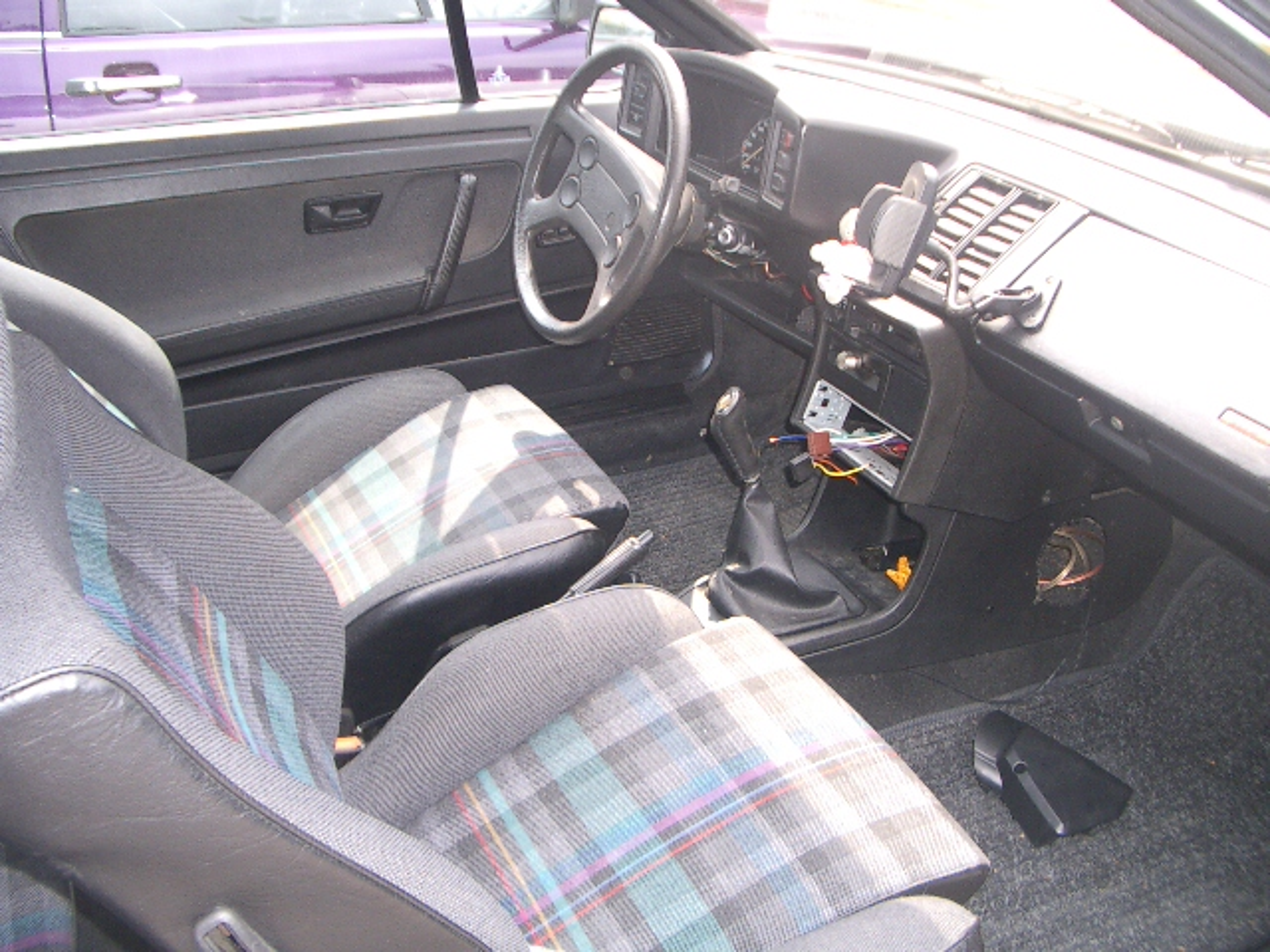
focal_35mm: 35
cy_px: 476
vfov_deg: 40.7
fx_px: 1284
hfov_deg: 52.6
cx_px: 635
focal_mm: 5.8
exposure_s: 1/200
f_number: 2.6
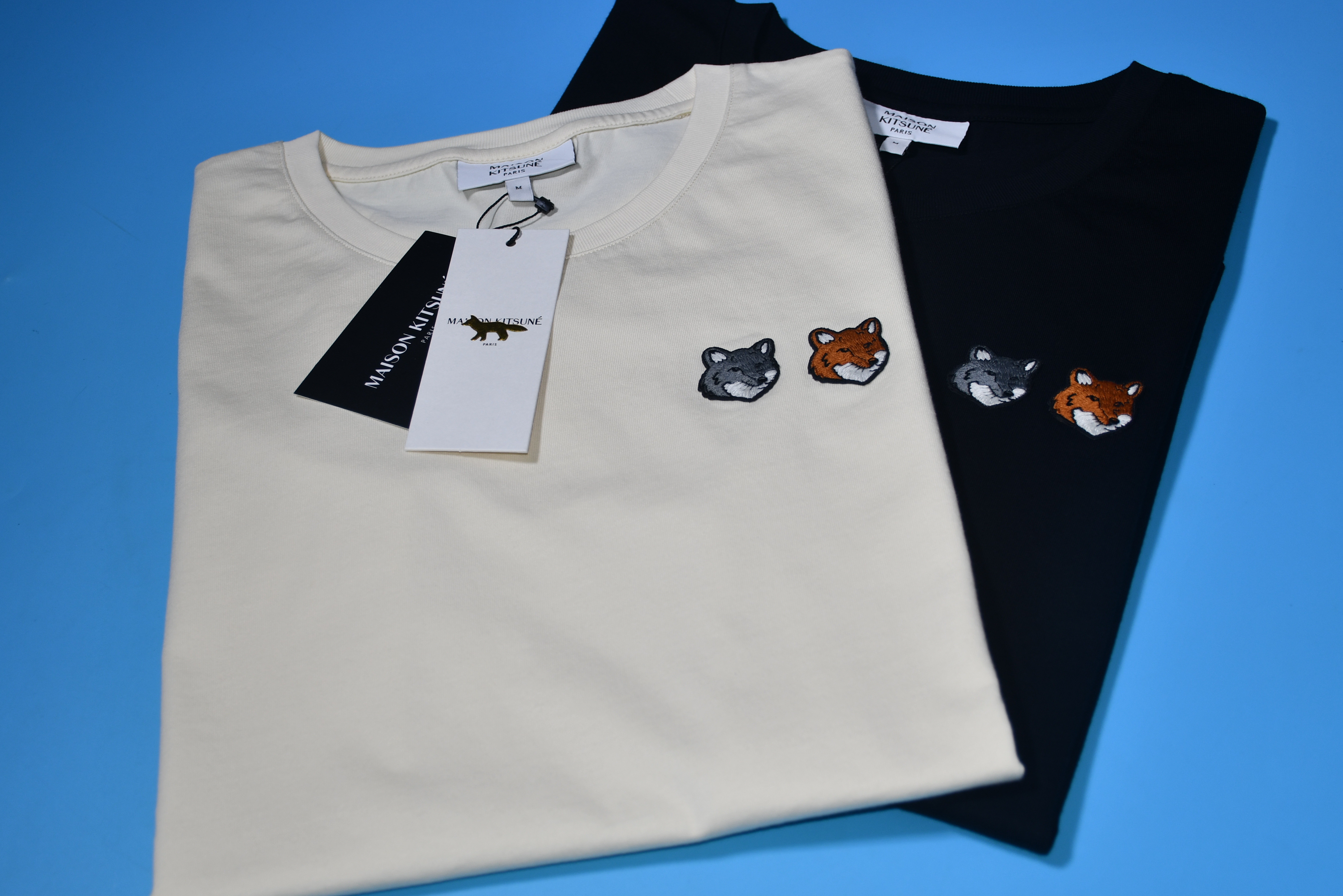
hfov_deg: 36.9
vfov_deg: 25.1
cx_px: 675
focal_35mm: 54
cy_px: 451
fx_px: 2014
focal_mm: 32
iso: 100
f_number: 4.5
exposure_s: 1/250
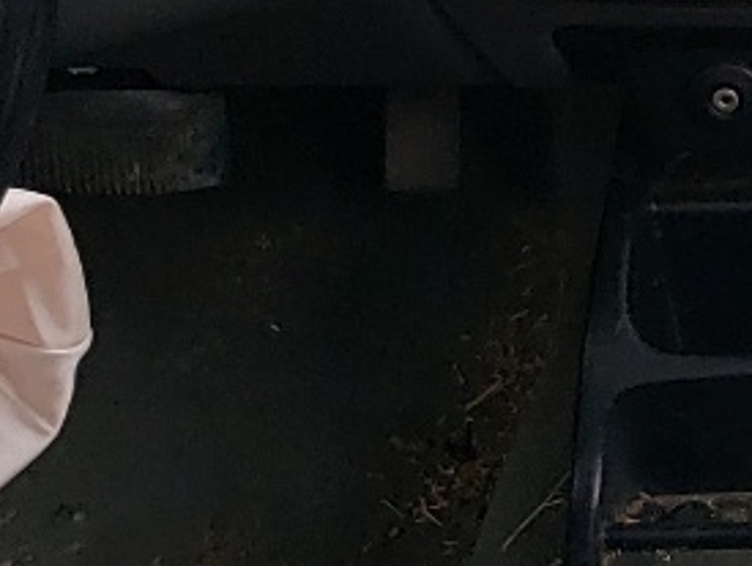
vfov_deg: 9.8
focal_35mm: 151
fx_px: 3285
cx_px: 861
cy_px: 273
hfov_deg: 12.8
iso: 50
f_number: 1.5
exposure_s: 1/455
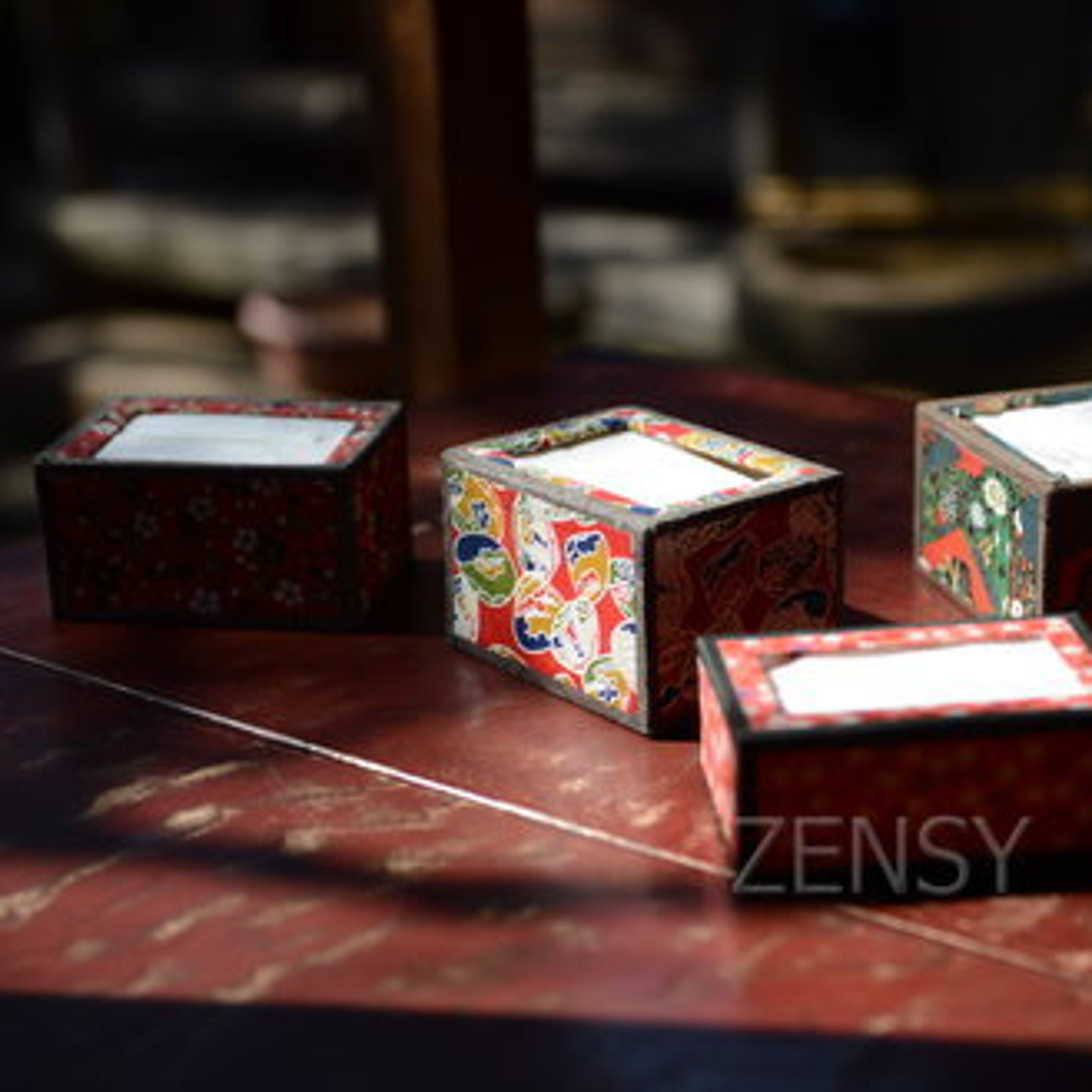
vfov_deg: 24.3
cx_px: 637
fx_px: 2534
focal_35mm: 71
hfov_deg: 24.3
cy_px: 543
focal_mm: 55
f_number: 2.8
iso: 800
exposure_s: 1/8000
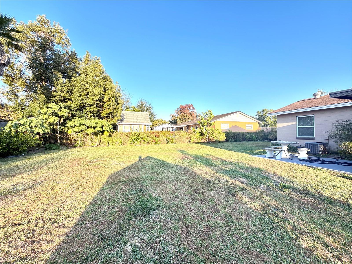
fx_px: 142
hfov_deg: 102.1
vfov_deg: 85.7
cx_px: 176
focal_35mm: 14
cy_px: 132
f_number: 2.2
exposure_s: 1/179
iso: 64
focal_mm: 2.22
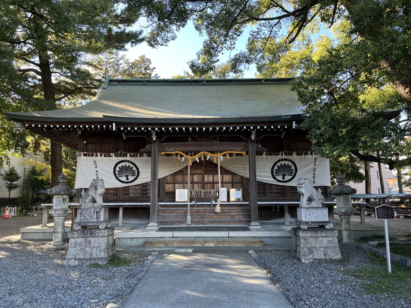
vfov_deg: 53.1
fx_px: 309
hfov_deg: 67.3
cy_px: 154
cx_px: 206
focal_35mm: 26
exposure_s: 1/164
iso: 50
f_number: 1.6
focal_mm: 5.1
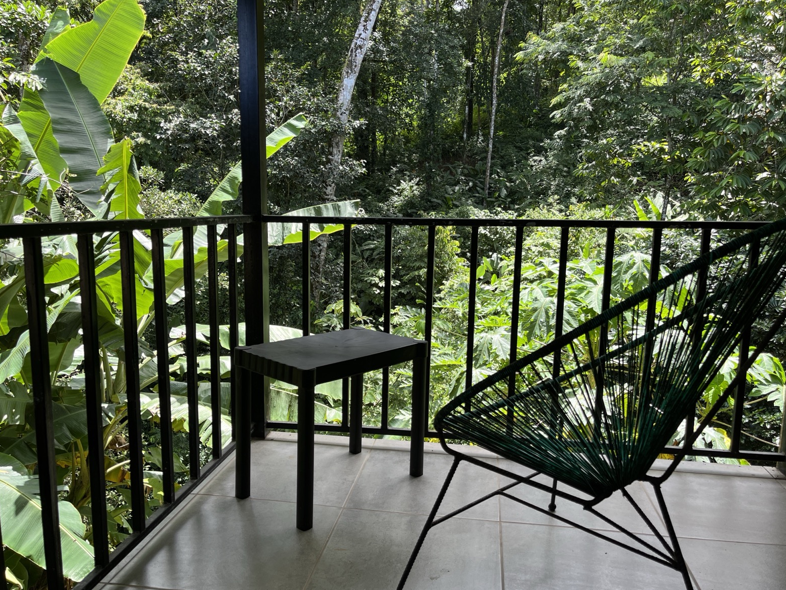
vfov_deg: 51.4
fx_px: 613
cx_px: 390
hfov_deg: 65.3
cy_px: 297
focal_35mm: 27
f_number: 1.6
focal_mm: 5.1
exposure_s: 1/504
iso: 50
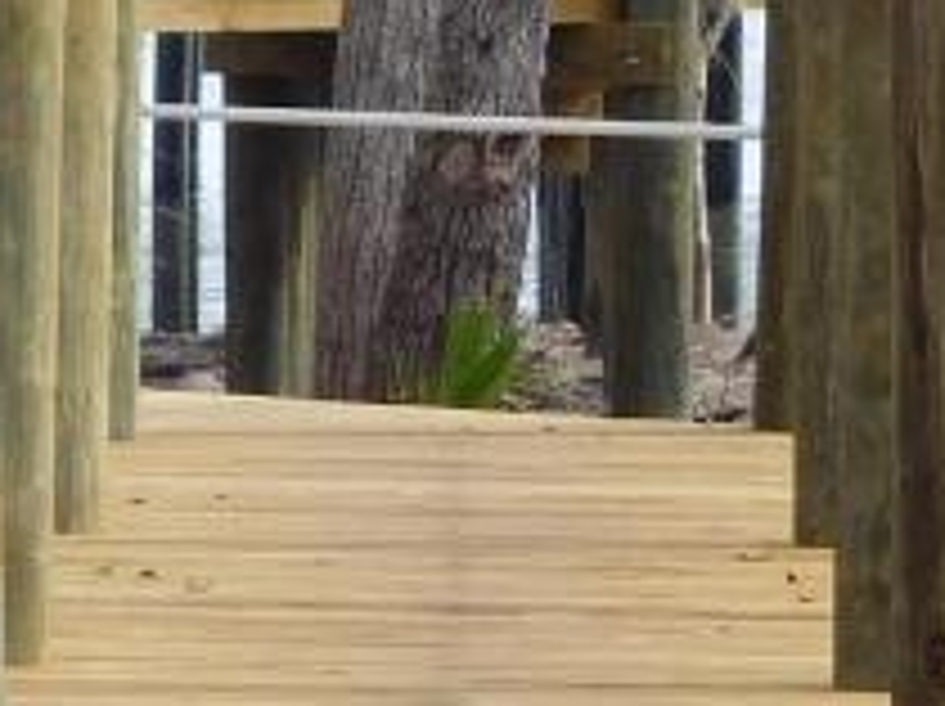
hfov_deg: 3.2
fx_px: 16634
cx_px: -153
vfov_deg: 2.4
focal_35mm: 610
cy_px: -9
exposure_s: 1/250
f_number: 5
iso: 125
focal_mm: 22.3
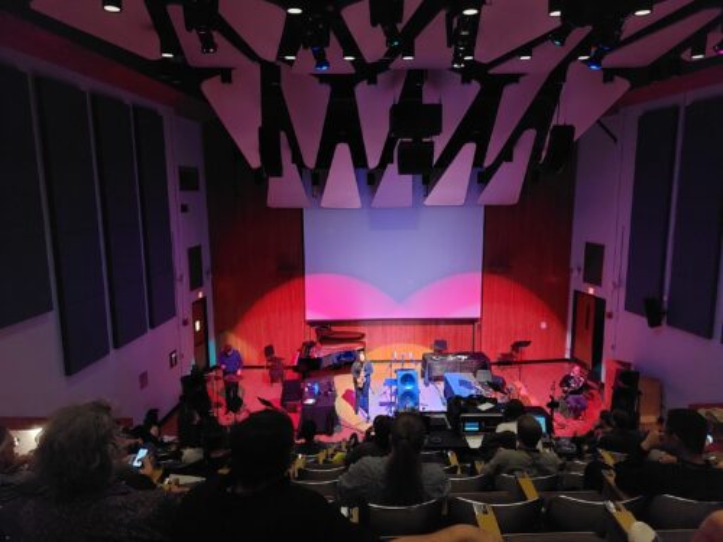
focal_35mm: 24
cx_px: 362
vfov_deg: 56.8
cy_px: 271
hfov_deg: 71.6
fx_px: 501
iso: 1000
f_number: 1.8
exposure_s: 1/24
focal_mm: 5.23
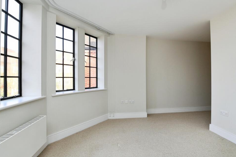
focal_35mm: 16
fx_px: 105
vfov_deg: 73.7
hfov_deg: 96.7
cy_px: 78
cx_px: 119
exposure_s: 1/125
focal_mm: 15
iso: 640
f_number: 8
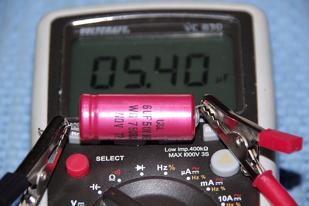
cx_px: 154
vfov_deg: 4.6
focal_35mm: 300
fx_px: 2574
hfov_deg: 6.9
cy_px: 103
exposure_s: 1/100
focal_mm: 200
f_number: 7.1
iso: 400
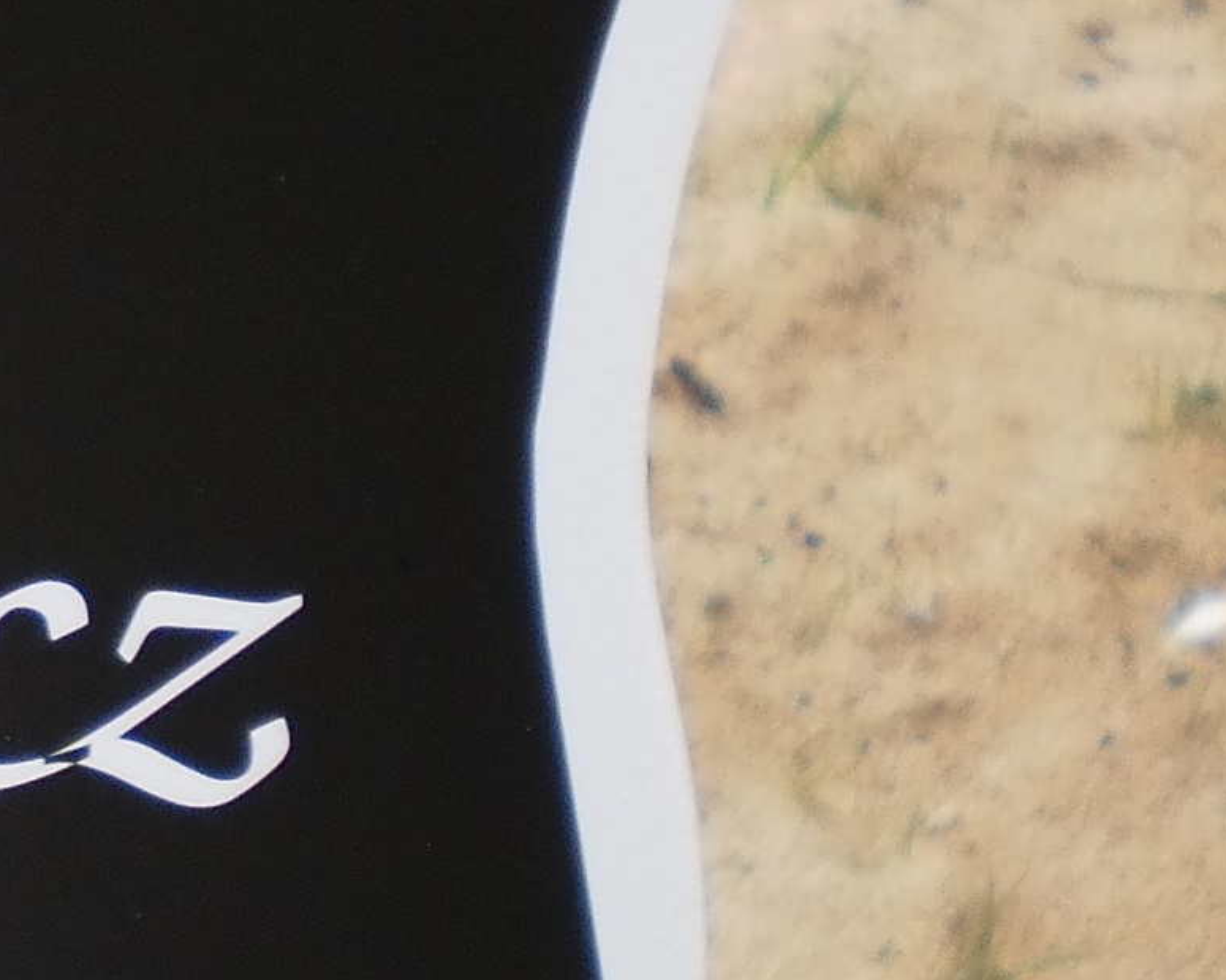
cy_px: -20
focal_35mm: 144
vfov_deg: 10.6
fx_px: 5225
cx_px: -632
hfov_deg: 12.7
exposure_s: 1/250
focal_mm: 6.3
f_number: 3.1
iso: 100
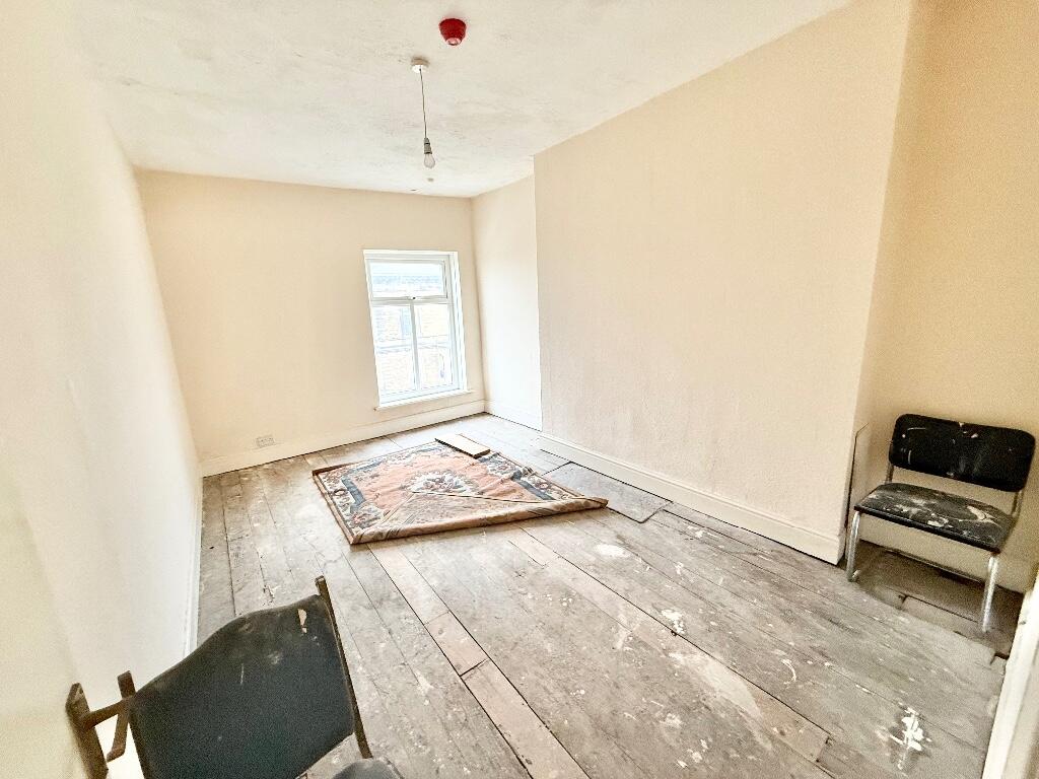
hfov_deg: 102.1
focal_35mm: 14
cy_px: 390
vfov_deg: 85.7
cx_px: 520
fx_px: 420
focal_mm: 2.22
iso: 250
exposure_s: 1/47
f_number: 2.2
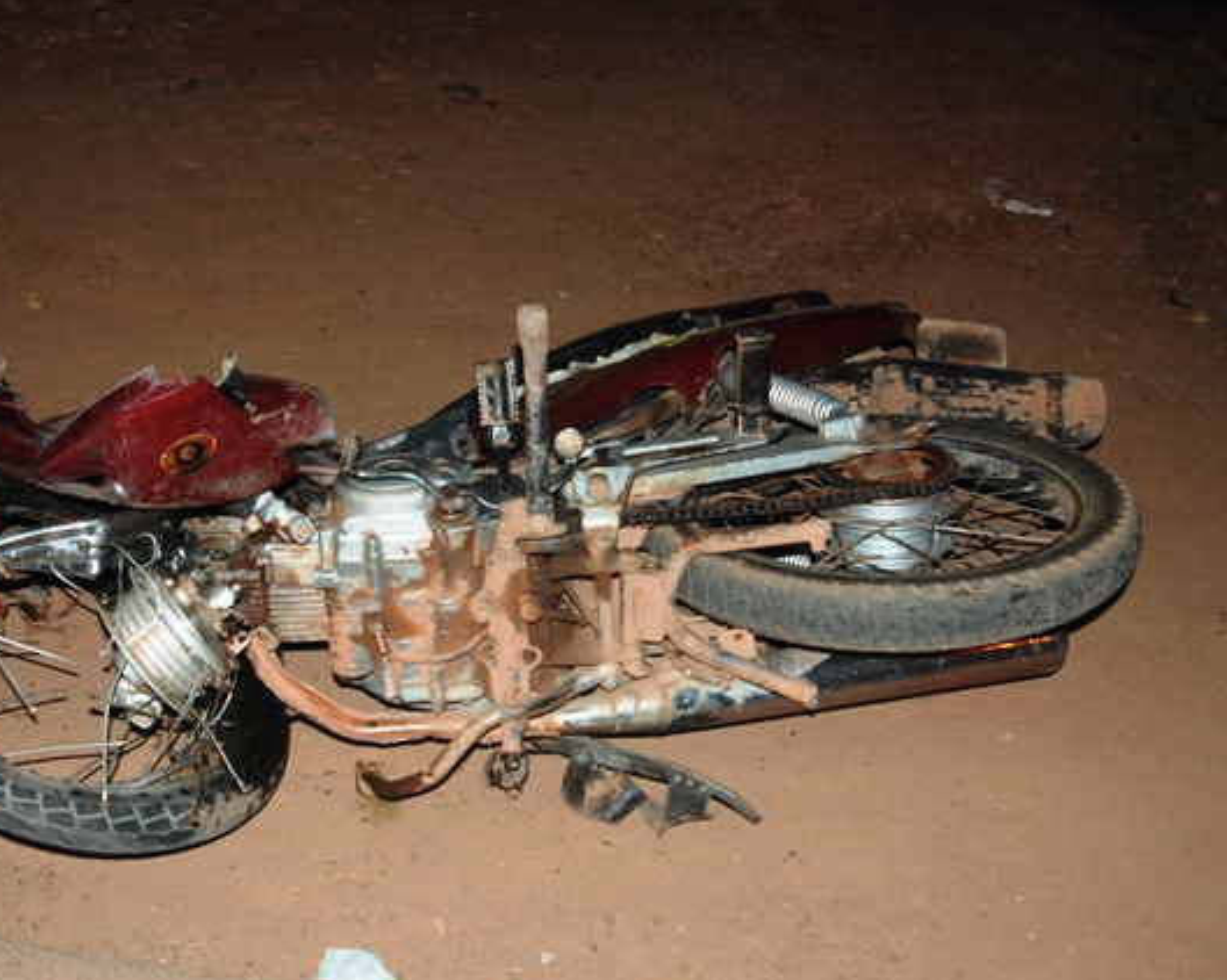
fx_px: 1488
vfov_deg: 36.5
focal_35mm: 41
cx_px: 486
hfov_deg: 44.5
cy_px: 490
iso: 500
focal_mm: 24
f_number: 4.5
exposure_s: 1/60
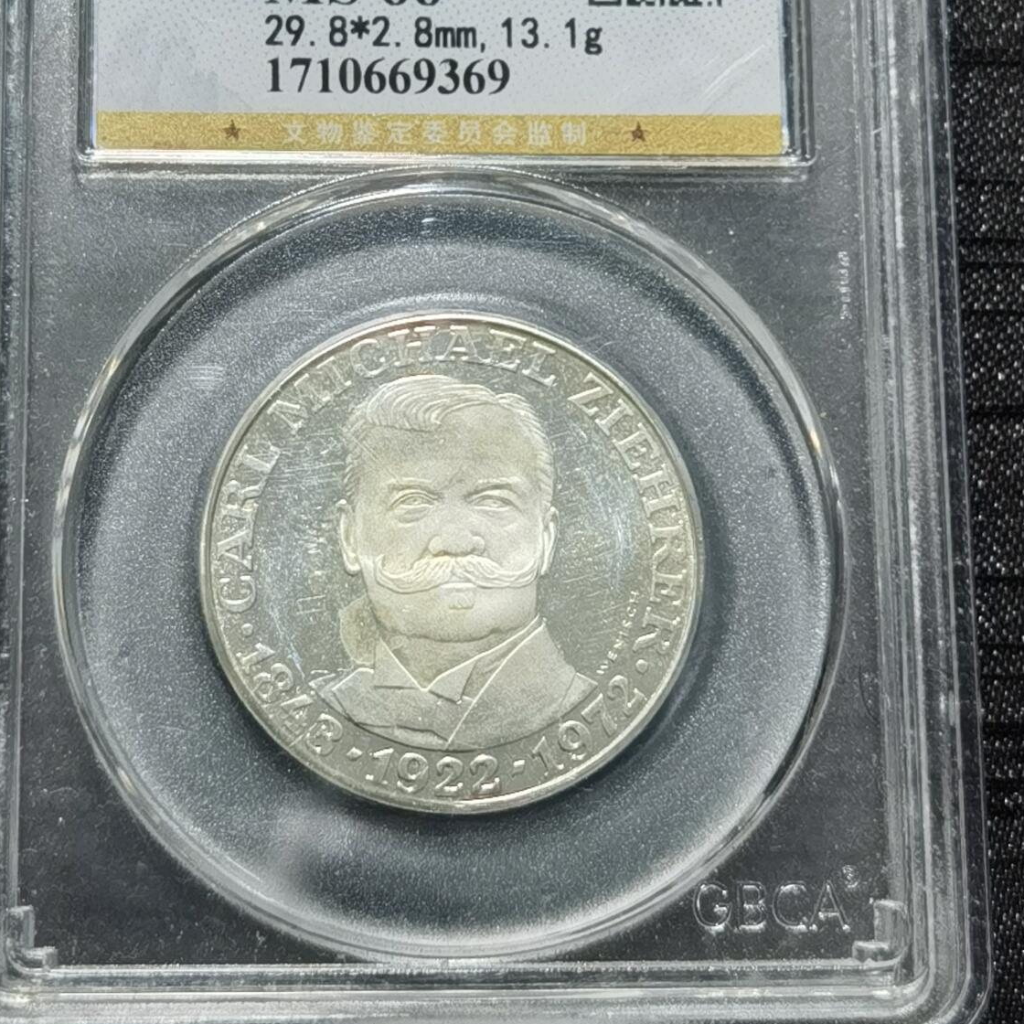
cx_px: 466
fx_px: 3280
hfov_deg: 17.7
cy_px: 325
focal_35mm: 98
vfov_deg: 17.7
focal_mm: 6.67
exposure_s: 1/100
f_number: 1.9
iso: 64
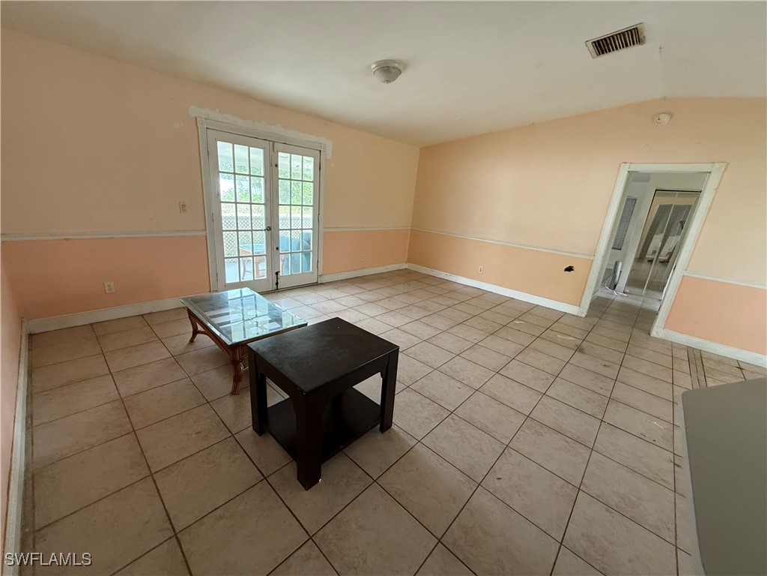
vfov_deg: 85.7
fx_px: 310
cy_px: 288
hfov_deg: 102.1
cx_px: 384
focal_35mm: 14
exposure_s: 1/99
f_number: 2.2
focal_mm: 2.22
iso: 250
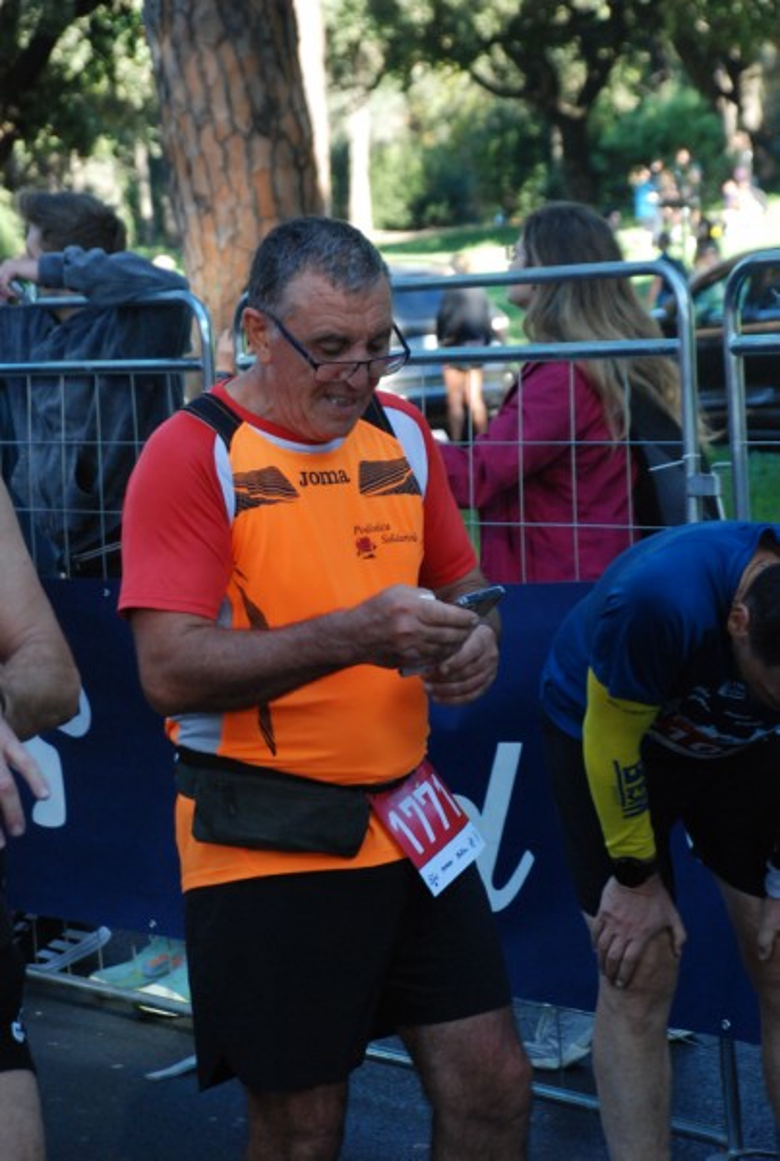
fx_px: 3395
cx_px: 390
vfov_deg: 19.4
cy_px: 580
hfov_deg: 13.1
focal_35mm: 105
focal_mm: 70
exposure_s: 1/250
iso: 1000
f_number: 5.6
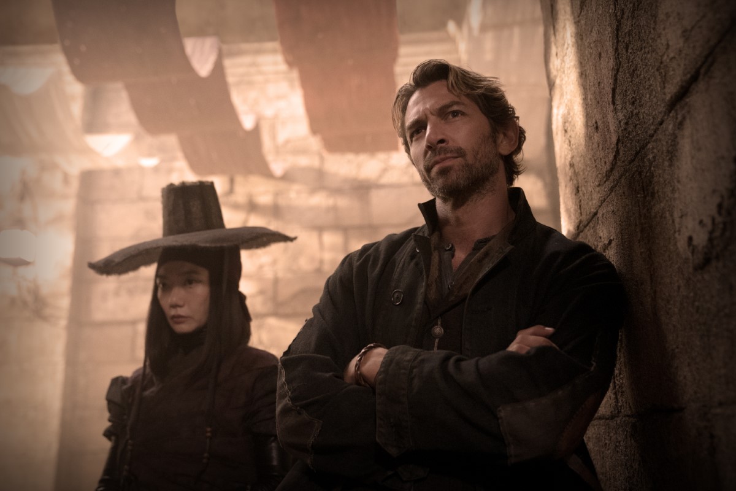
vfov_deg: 35.9
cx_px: 368
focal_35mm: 37
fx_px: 756
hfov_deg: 51.9
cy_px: 246
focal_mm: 37
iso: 3200
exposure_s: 1/125
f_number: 2.8
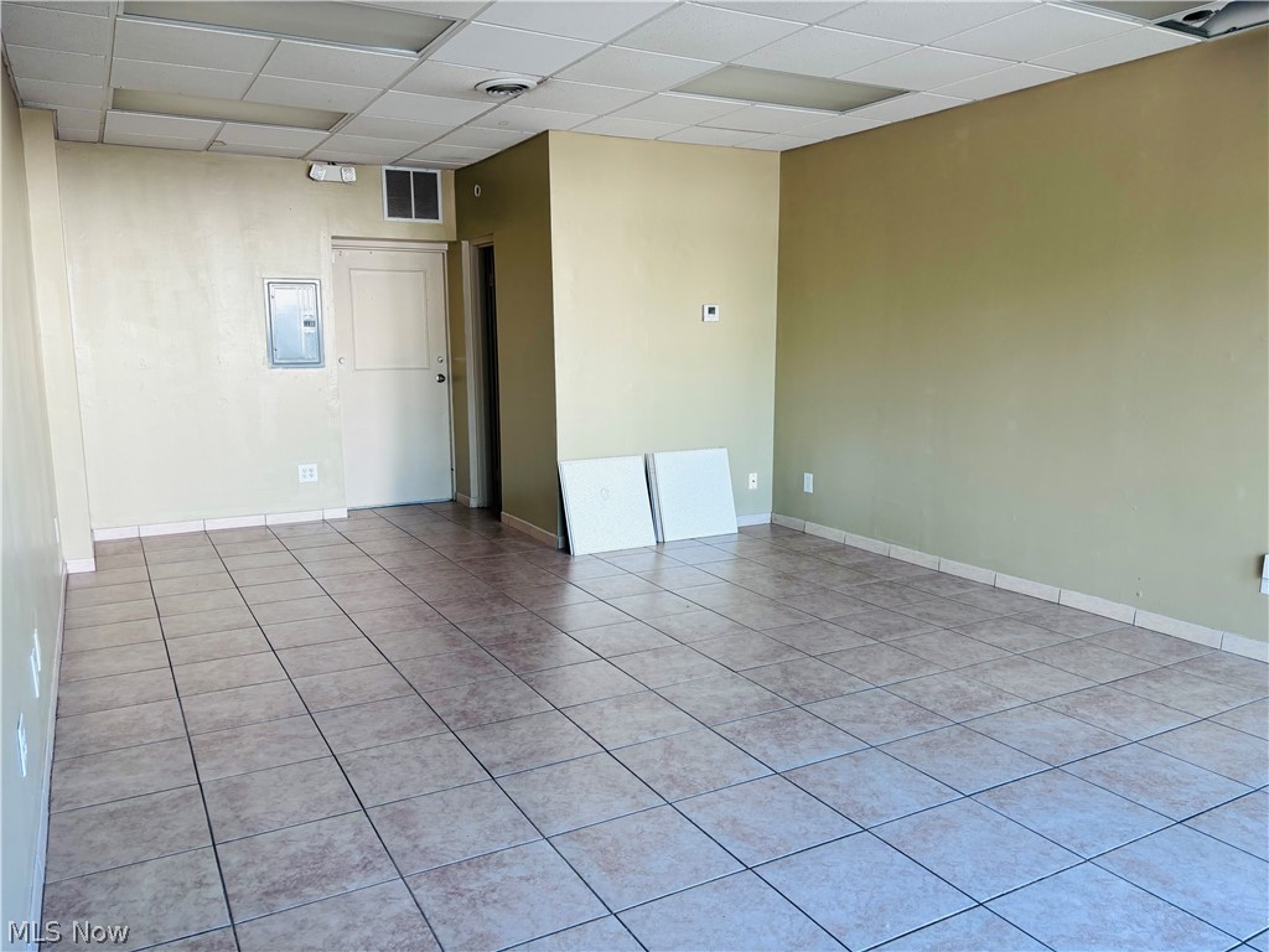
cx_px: 634
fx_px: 953
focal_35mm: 26
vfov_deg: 53.1
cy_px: 476
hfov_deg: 67.3
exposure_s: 1/121
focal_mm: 5.96
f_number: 1.6
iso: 50
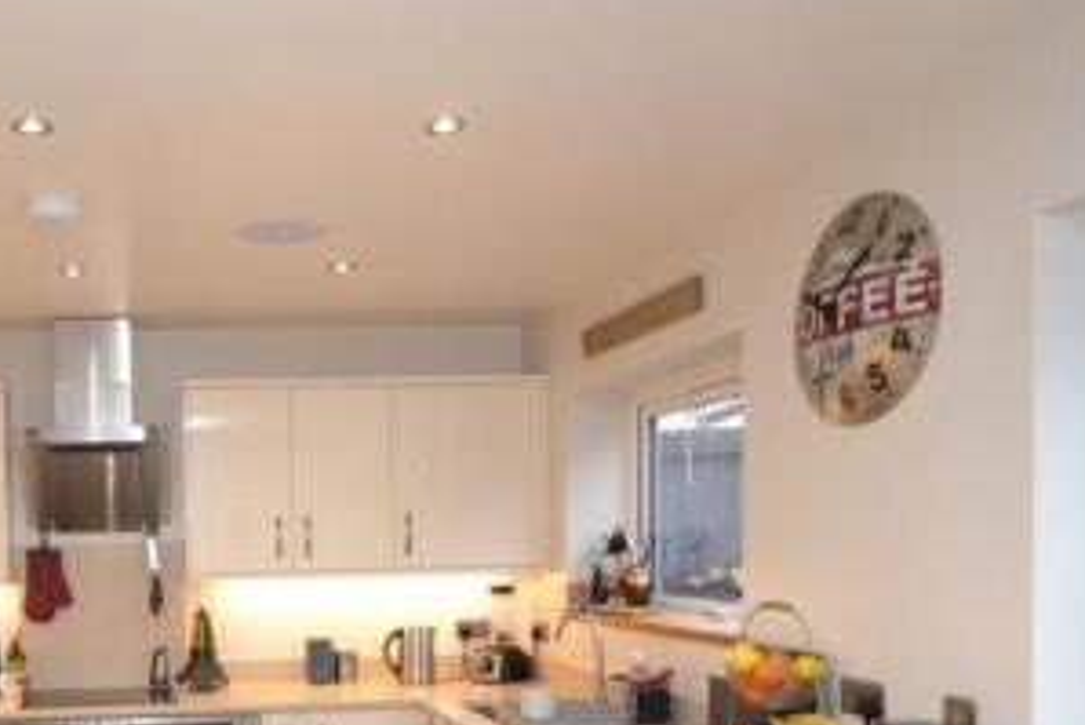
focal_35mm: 33
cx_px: 228
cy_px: 577
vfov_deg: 38.5
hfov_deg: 53.6
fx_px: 995
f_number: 3.5
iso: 500
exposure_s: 1/60
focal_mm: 10
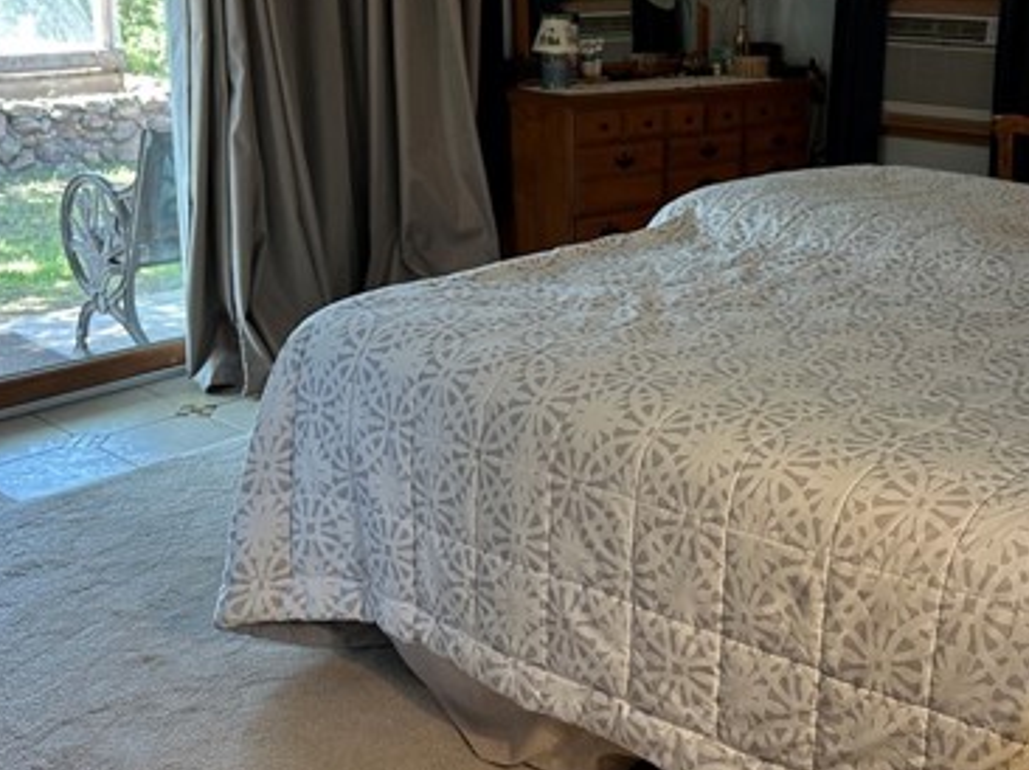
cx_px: 765
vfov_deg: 34.0
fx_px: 1248
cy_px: 250
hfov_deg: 43.5
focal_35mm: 42
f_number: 1.78
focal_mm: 6.86
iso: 160
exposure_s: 1/120
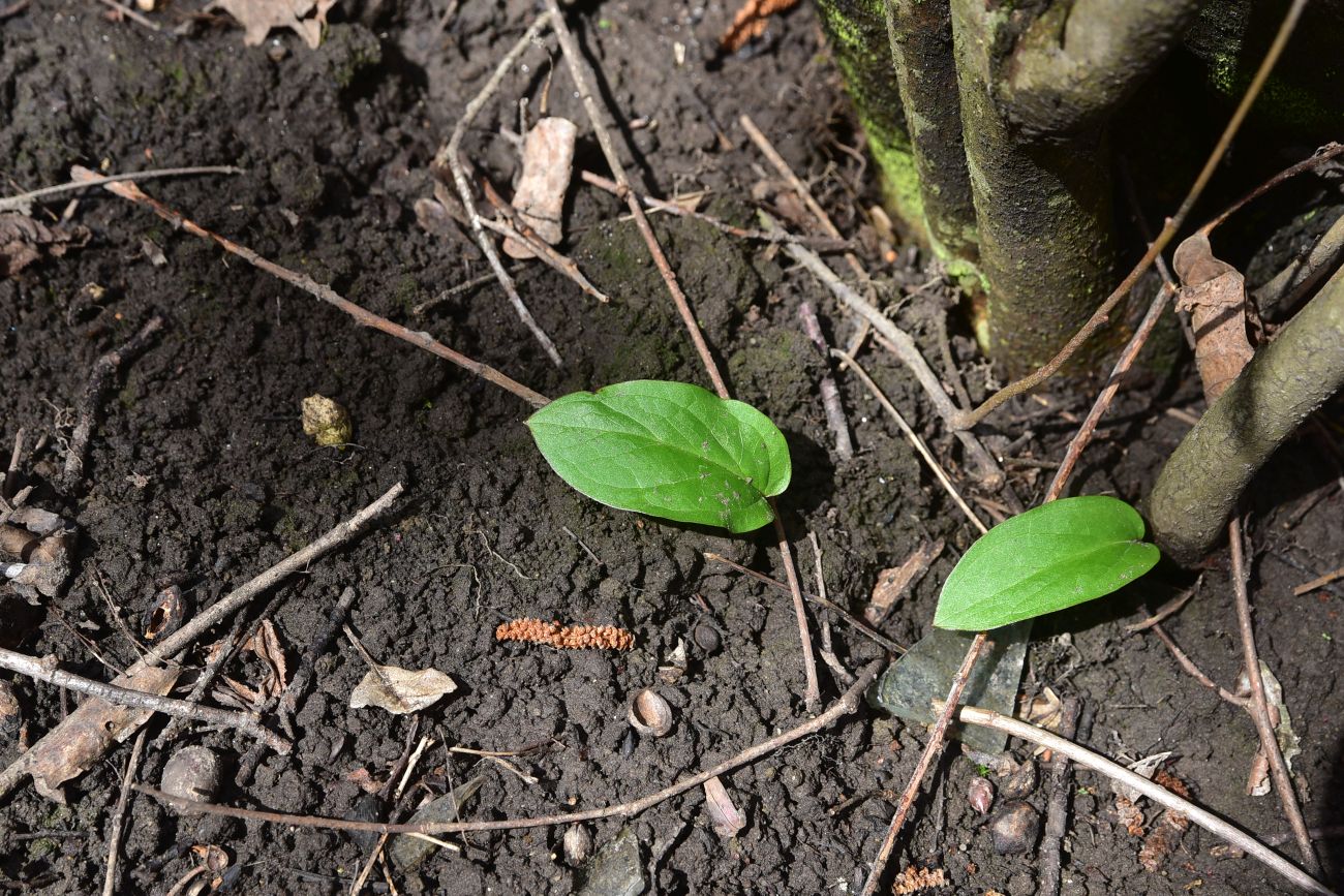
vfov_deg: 27.0
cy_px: 448
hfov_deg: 39.6
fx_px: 1867
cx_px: 672
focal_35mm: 50
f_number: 9
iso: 160
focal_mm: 50
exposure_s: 1/125
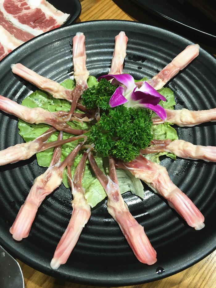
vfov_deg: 61.7
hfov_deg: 48.2
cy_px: 144
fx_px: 241
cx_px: 108
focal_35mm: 29
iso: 100
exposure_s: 1/33
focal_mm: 4.15
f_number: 2.2
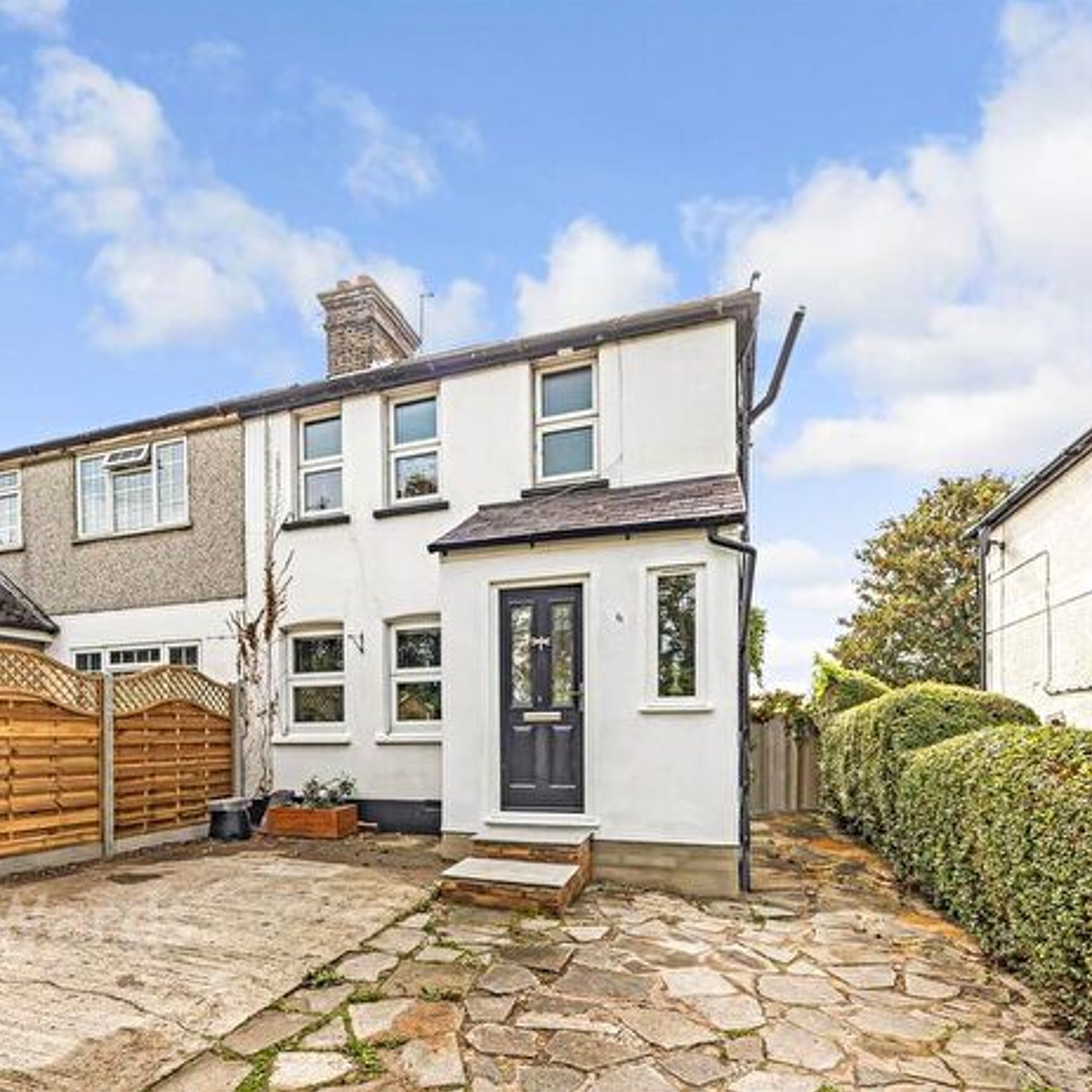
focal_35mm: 18
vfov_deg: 80.7
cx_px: 448
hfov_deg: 80.0
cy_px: 544
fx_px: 642
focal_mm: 14
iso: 400
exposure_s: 1/800
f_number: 7.1
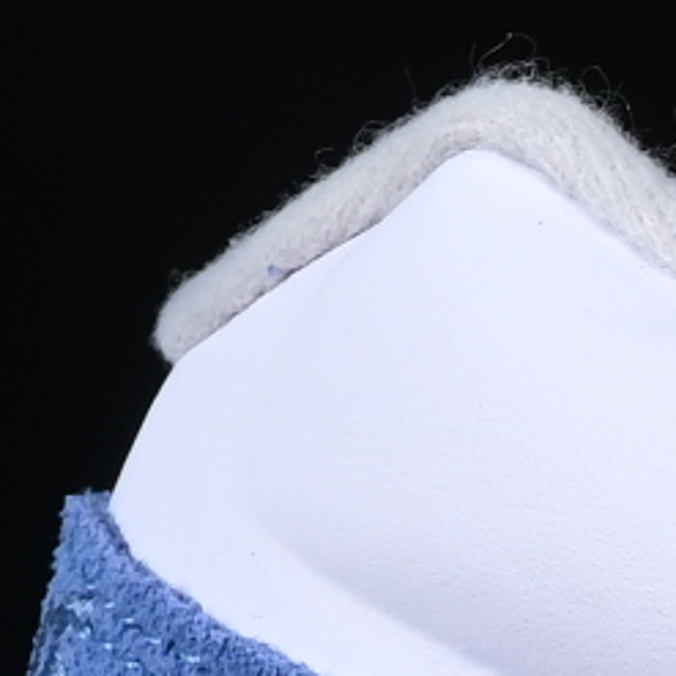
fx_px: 15886
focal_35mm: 719
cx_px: 2507
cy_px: 660
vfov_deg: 2.4
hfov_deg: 2.4
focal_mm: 50
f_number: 8
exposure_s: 1/80
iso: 160
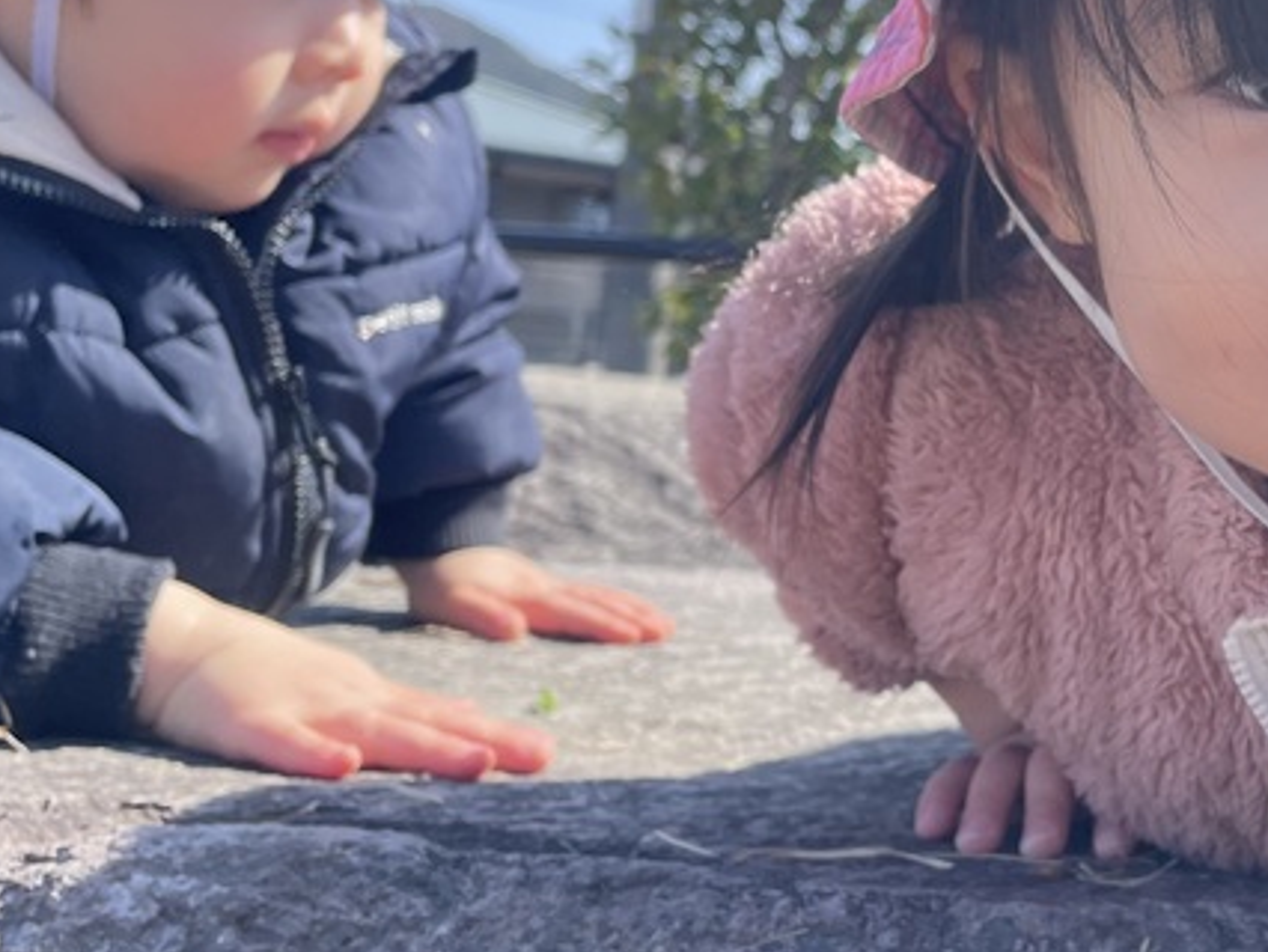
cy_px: 321
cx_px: 1164
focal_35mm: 61
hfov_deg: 30.2
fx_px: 2236
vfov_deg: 23.9
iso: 32
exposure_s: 1/1335
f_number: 1.6
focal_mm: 4.2
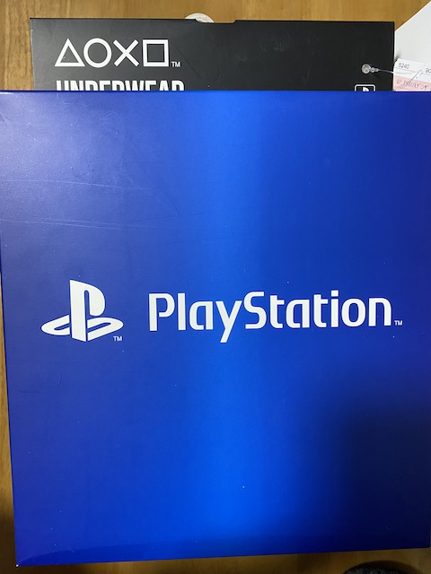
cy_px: 287
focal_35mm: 26
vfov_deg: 67.3
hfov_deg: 53.1
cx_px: 216
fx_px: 432
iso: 400
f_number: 1.8
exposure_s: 1/50
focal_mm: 4.25
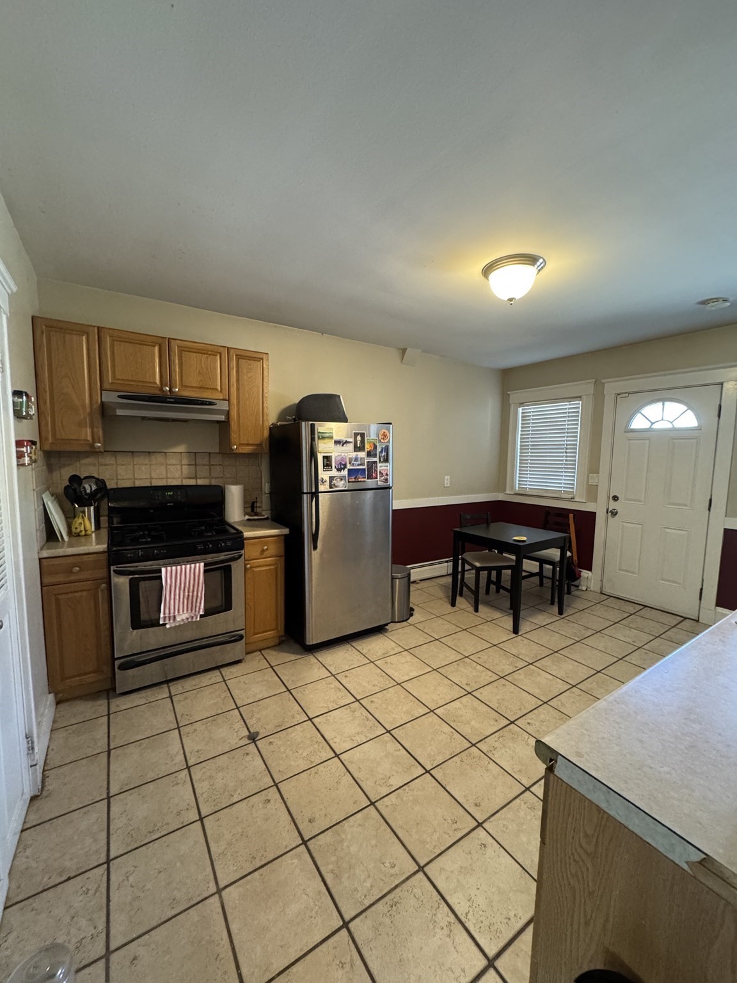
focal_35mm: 14
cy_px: 492
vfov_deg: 102.1
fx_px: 397
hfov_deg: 85.7
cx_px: 368
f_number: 2.2
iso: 640
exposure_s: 1/60
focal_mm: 2.22
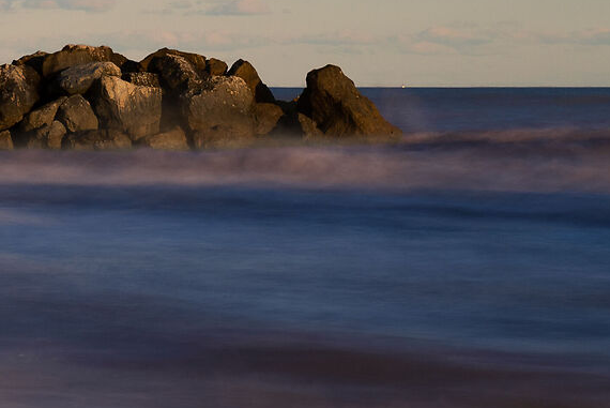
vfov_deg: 5.6
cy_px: -47
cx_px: -651
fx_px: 4137
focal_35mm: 244
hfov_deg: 8.0
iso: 100
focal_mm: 58
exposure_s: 4
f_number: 9
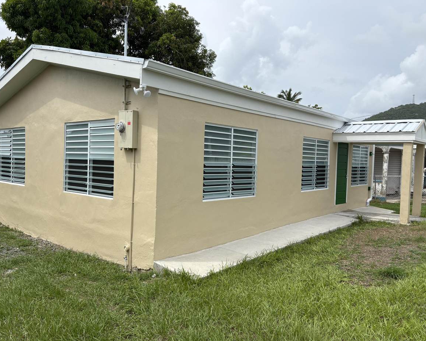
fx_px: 353
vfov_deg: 51.5
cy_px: 173
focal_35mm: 28
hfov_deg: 62.1
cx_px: 195
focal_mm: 5.96
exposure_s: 1/4329
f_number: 1.6
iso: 50
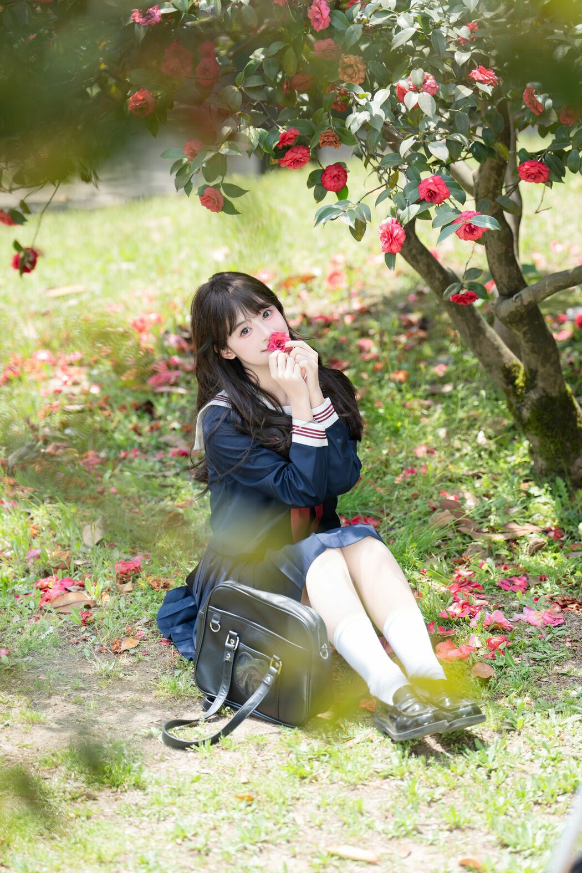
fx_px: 3128
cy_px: 436
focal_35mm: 129
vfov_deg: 15.9
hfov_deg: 10.6
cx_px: 291
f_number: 2.8
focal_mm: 129
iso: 100
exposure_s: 1/250
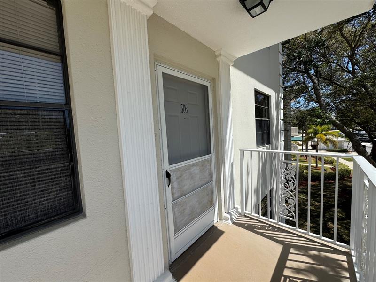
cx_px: 188
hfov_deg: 102.1
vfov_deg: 85.7
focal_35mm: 14
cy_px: 141
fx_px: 152
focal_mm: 2.22
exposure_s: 1/2342
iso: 50
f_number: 2.2
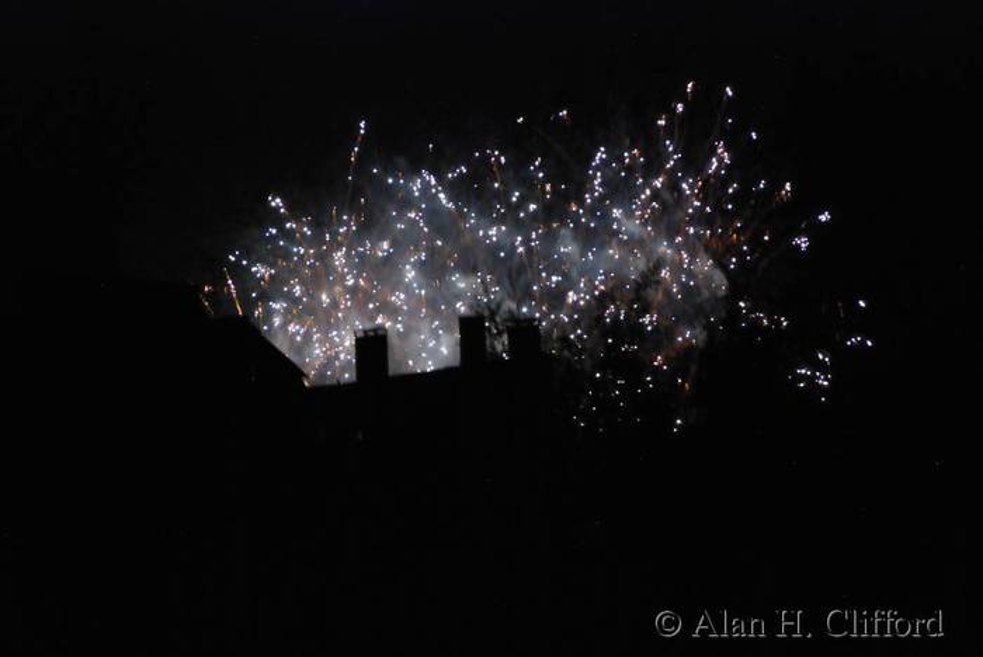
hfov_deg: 14.4
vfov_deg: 9.6
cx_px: 492
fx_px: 3894
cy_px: 328
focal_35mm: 142
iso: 1600
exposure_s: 1/10
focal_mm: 95
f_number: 5.3
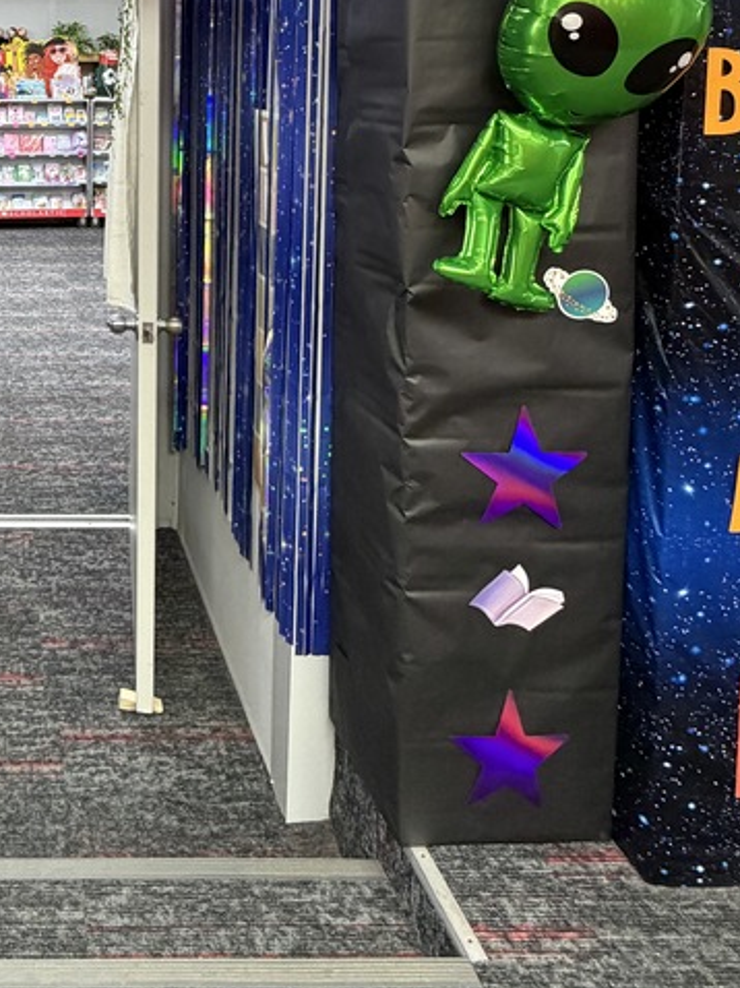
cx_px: 0
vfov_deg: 53.6
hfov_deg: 40.8
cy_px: 126
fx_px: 856
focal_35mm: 30
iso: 400
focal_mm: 2.22
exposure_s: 1/60
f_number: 2.2
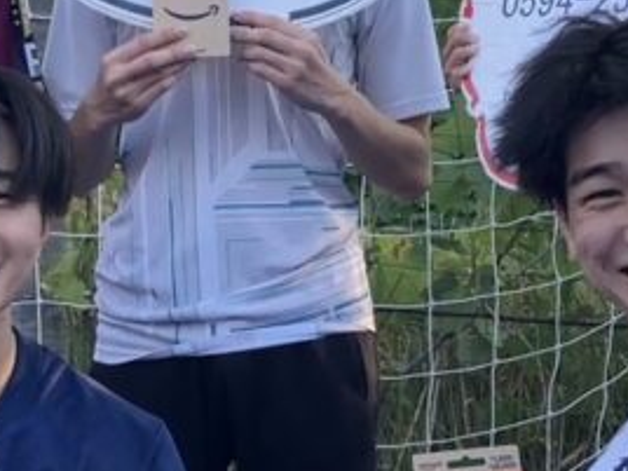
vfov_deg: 13.8
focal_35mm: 107
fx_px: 1941
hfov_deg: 18.4
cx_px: 265
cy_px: 326
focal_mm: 3.99
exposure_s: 1/123
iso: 25
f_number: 1.8
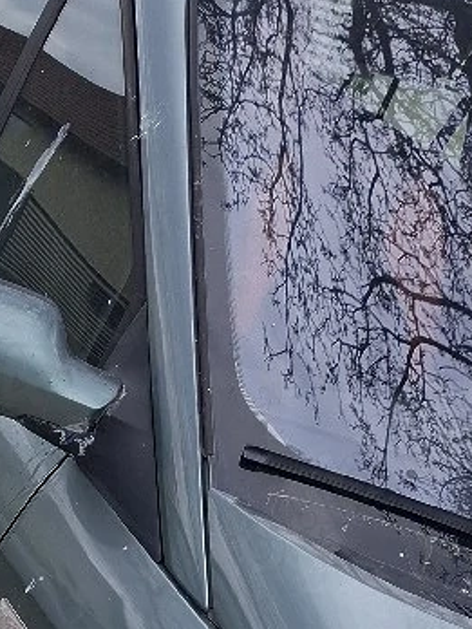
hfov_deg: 16.6
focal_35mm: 88
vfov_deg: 22.0
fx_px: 1600
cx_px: 72
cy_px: 505
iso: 50
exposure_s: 1/1250
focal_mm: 5.54
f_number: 1.8
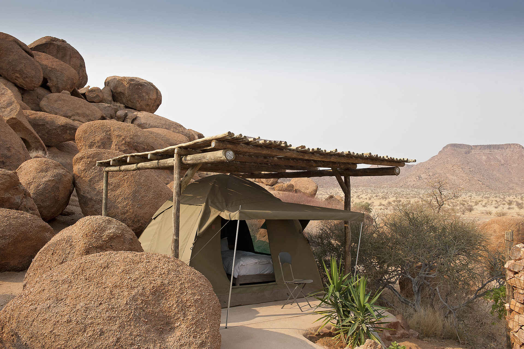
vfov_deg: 41.1
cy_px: 174
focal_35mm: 32
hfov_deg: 58.7
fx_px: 466
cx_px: 262
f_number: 10
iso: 500
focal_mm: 32
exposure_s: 1/400
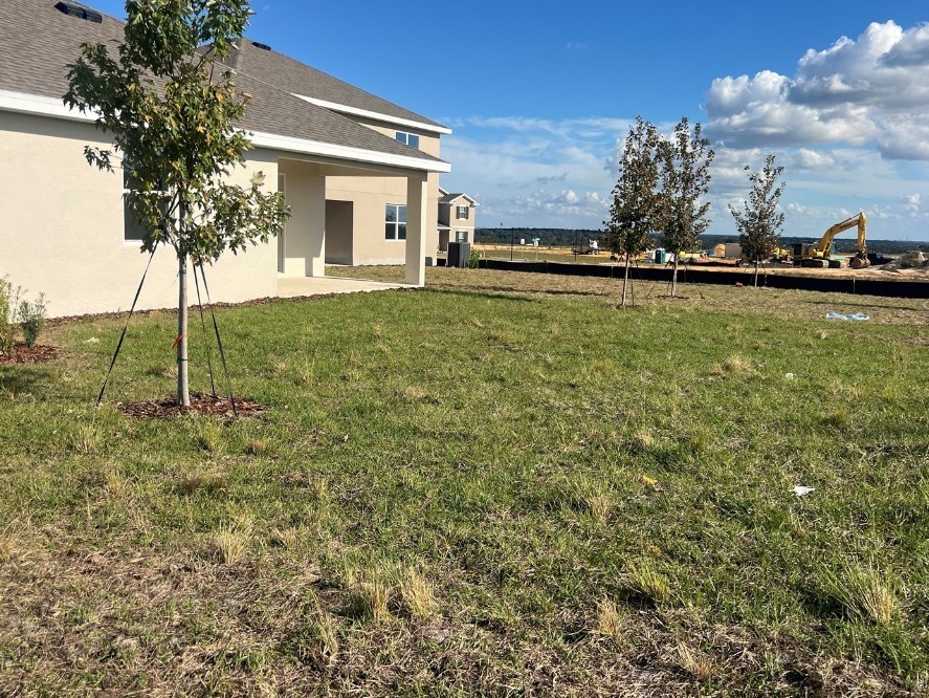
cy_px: 308
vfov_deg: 46.7
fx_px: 805
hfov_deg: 59.9
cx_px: 485
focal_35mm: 30
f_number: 1.5
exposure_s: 1/5076
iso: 50
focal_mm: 5.7
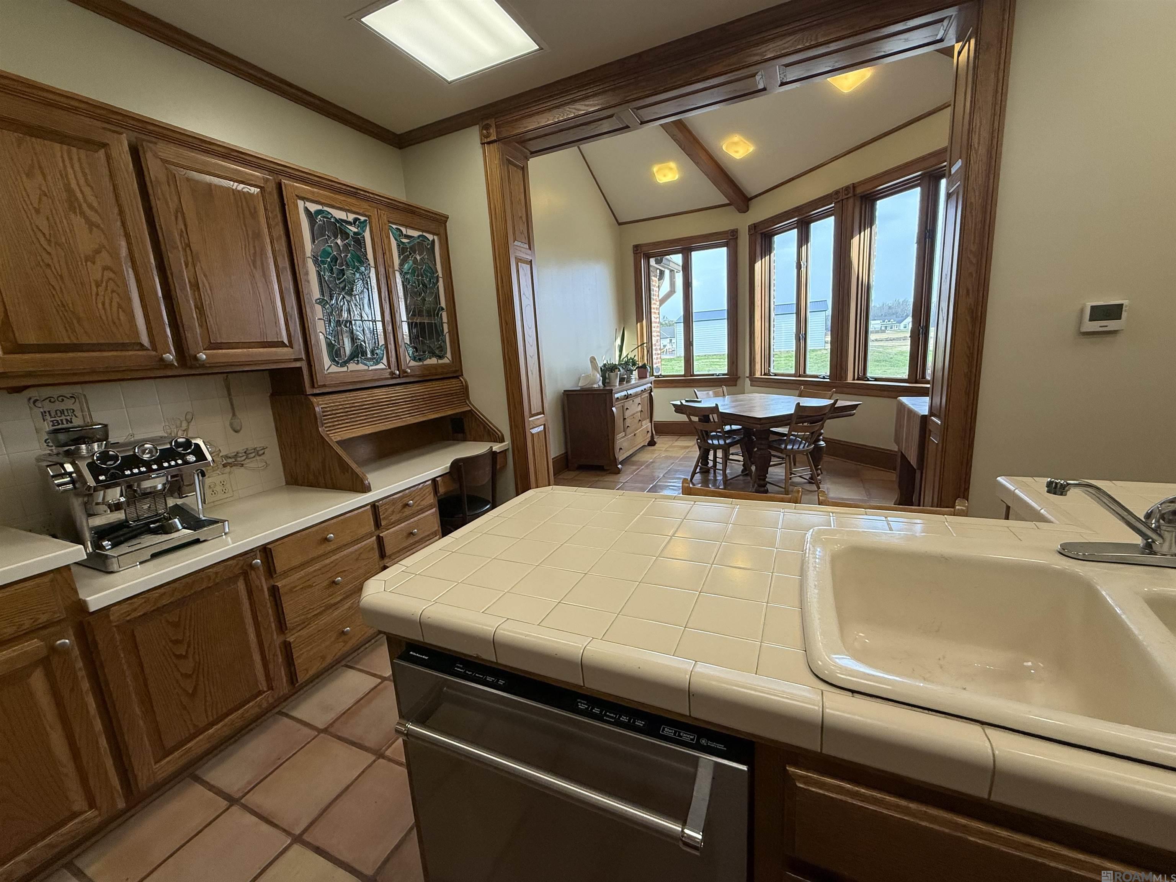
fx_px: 476
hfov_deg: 102.1
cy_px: 441
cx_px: 588
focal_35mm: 14
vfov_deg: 85.7
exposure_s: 1/120
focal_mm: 2.22
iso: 160
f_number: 2.2
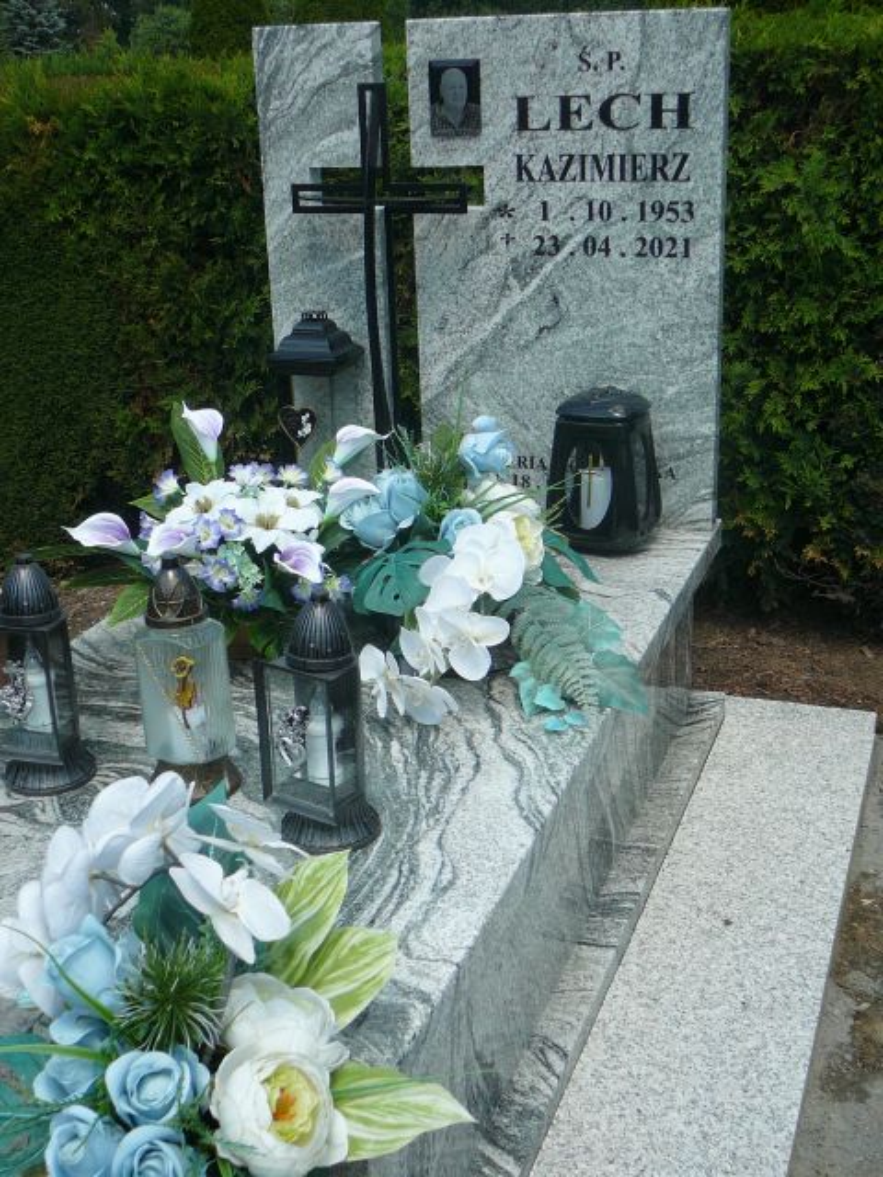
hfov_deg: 33.6
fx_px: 1462
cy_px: 588
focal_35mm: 43
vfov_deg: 43.9
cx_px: 442
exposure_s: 1/640
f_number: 3.2
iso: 80
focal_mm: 6.4
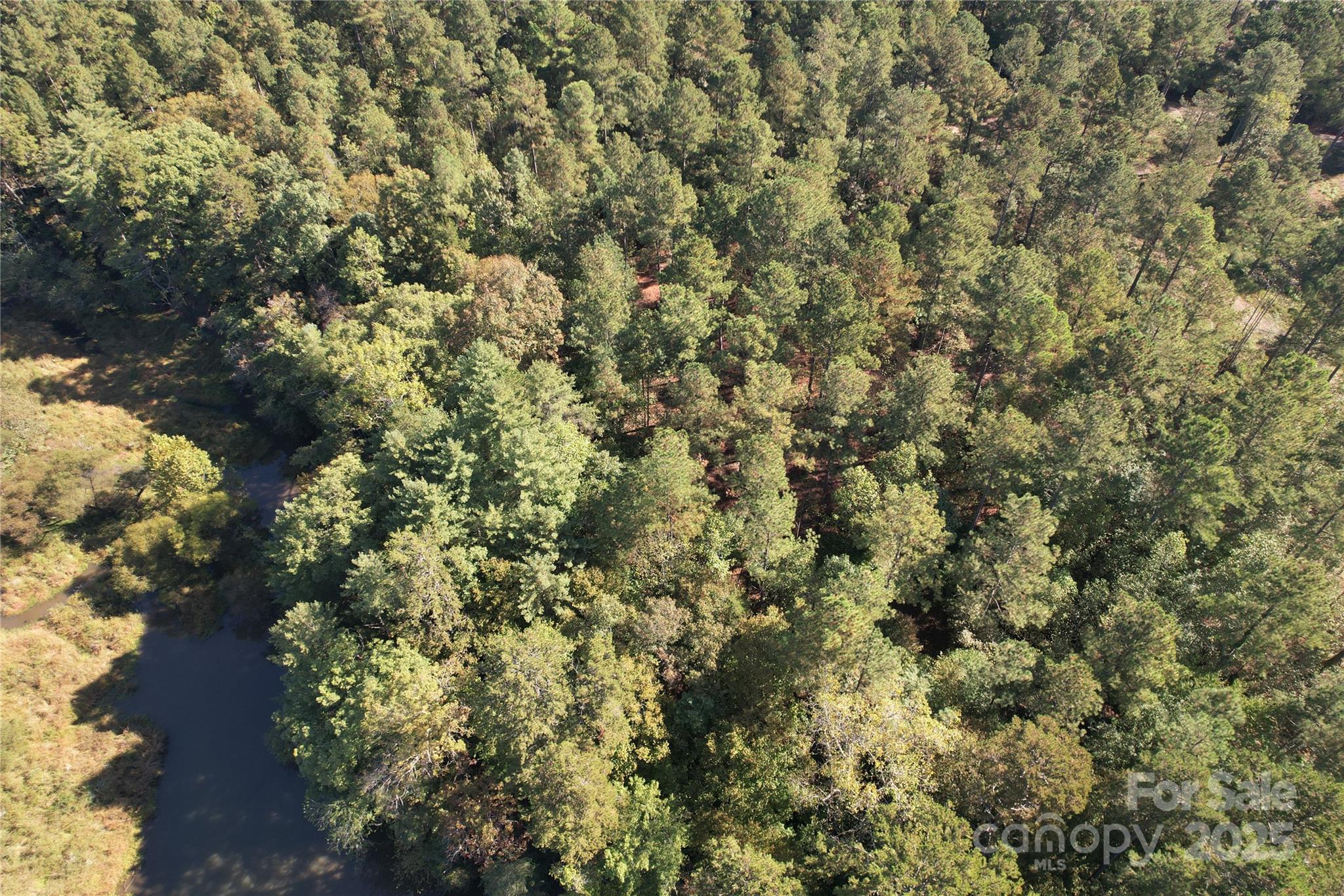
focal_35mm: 22
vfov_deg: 57.2
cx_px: 672
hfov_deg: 78.6
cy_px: 448
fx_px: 821
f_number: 2.8
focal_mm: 8.38
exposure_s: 1/350
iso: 100
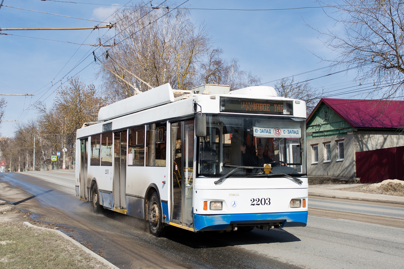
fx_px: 421
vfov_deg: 35.5
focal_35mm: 38
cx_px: 202
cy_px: 134
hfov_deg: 51.3
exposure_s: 1/1250
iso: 200
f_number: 6.3
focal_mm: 25
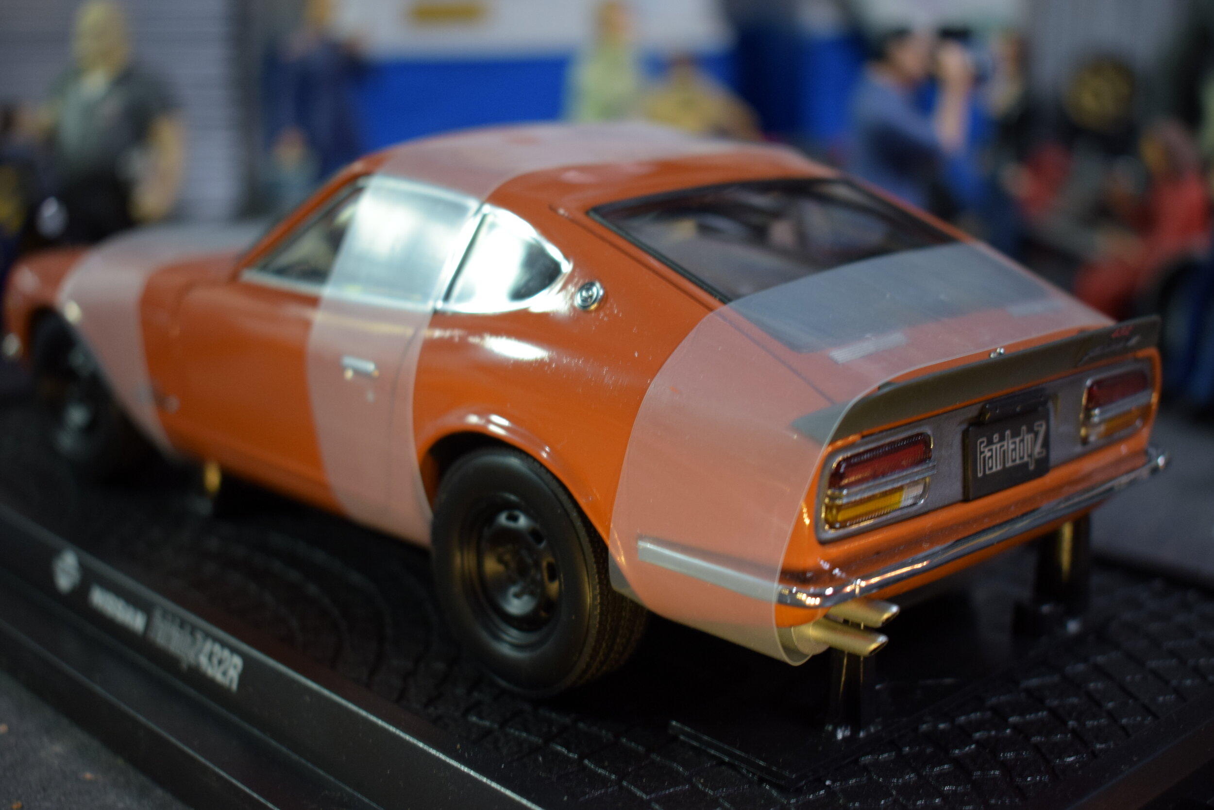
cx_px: 607
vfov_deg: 28.1
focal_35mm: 48
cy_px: 405
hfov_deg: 41.1
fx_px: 1619
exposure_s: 1/80
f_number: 4.5
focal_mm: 32
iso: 800
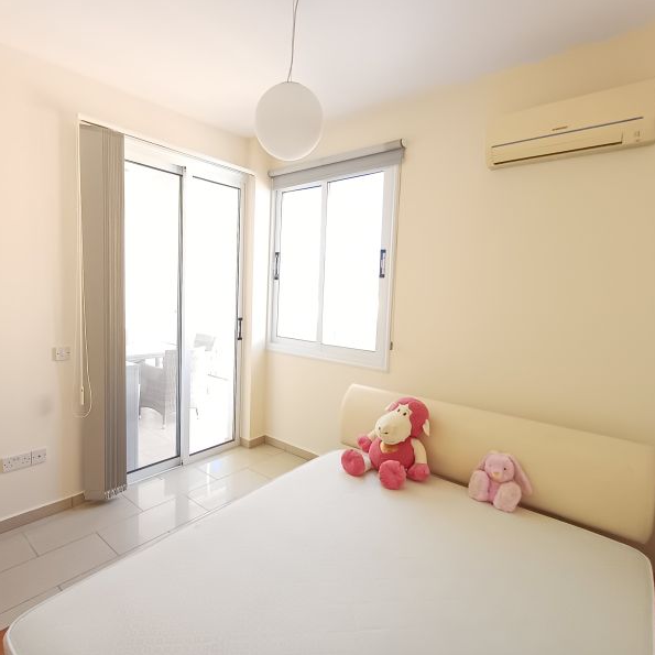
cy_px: 327
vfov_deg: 77.7
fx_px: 407
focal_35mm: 19
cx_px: 293
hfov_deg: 77.4
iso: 50
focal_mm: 1.64
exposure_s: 1/50
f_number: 2.2
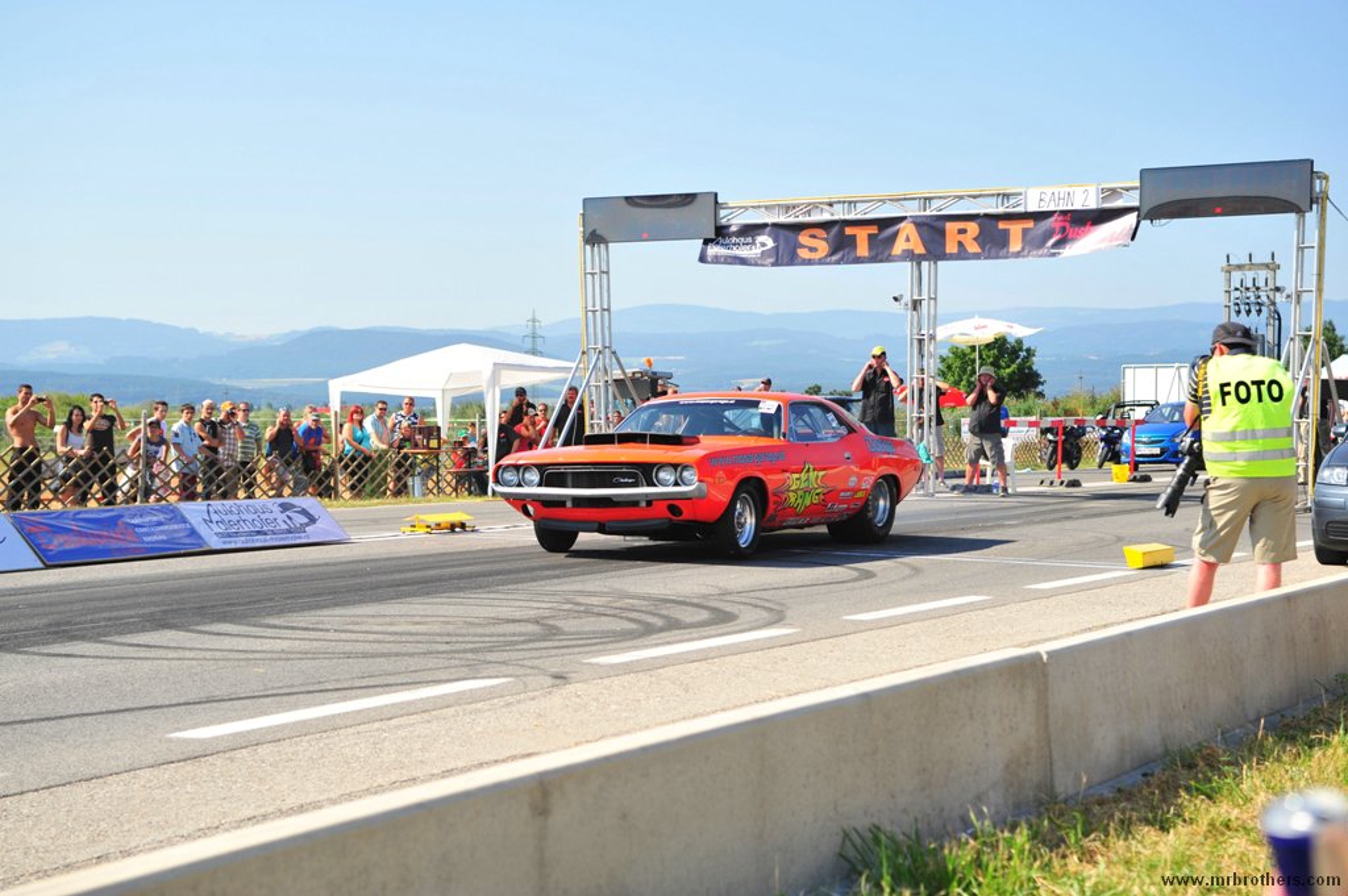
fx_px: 2619
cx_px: 674
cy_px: 448
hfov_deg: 28.9
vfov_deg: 19.4
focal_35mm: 70
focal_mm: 70
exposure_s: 1/800
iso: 200
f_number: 5.6
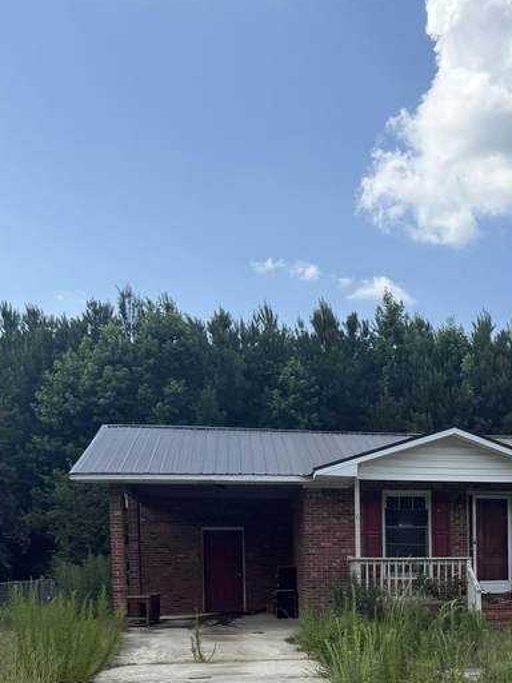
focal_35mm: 45
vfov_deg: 39.4
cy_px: 599
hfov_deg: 30.6
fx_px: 887
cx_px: 469
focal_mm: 6.76
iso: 80
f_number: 1.78
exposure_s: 1/3759
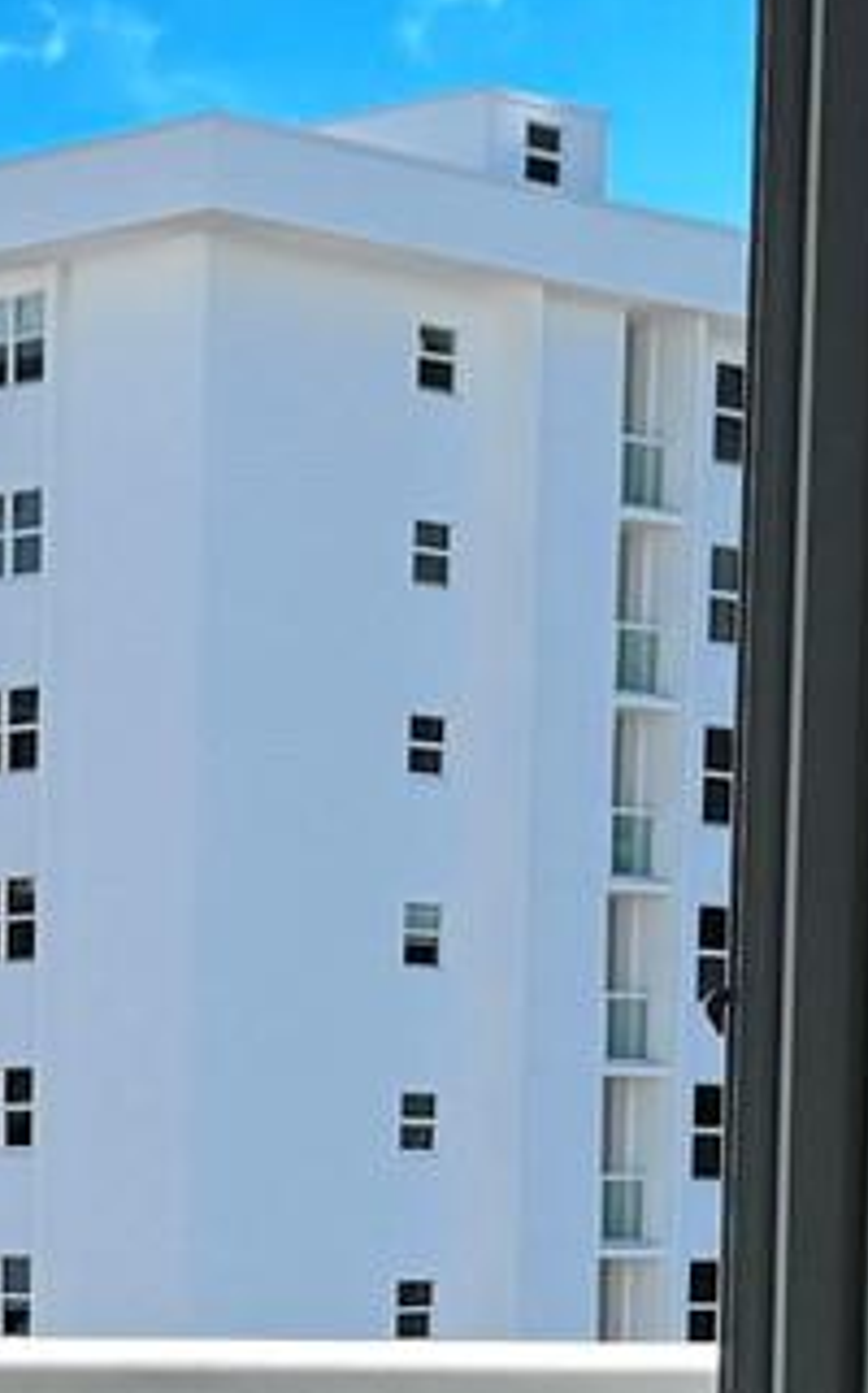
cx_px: -187
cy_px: 1528
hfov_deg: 10.1
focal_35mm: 127
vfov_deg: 16.0
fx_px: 4818
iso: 80
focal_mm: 6.76
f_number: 1.78
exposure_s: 1/3247
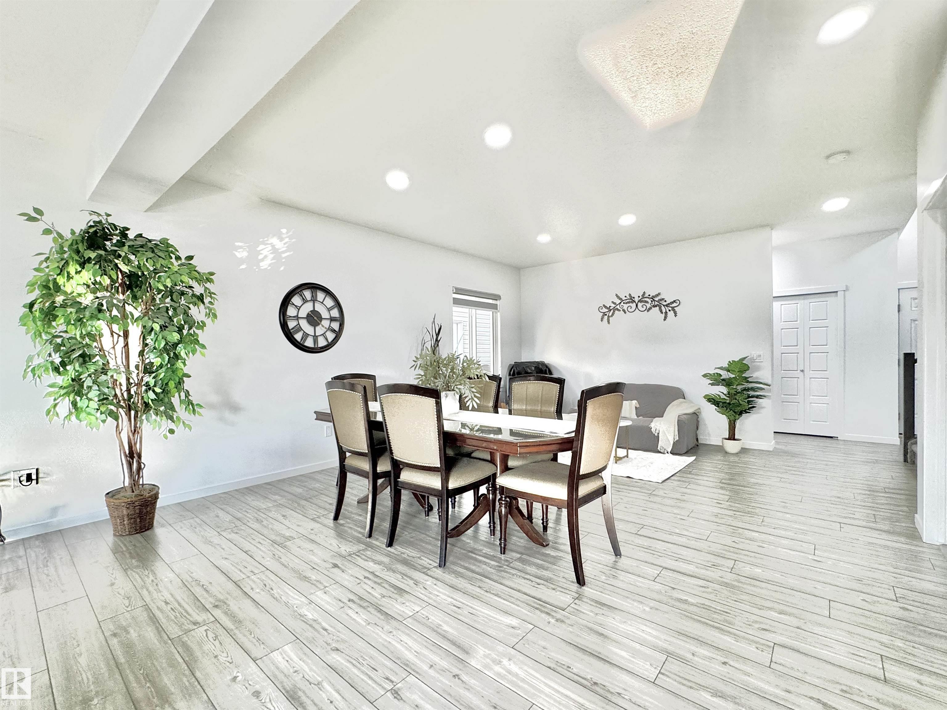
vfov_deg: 85.7
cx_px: 474
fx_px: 383
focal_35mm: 14
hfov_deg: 102.1
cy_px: 355
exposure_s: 1/120
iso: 200
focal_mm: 2.22
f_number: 2.2
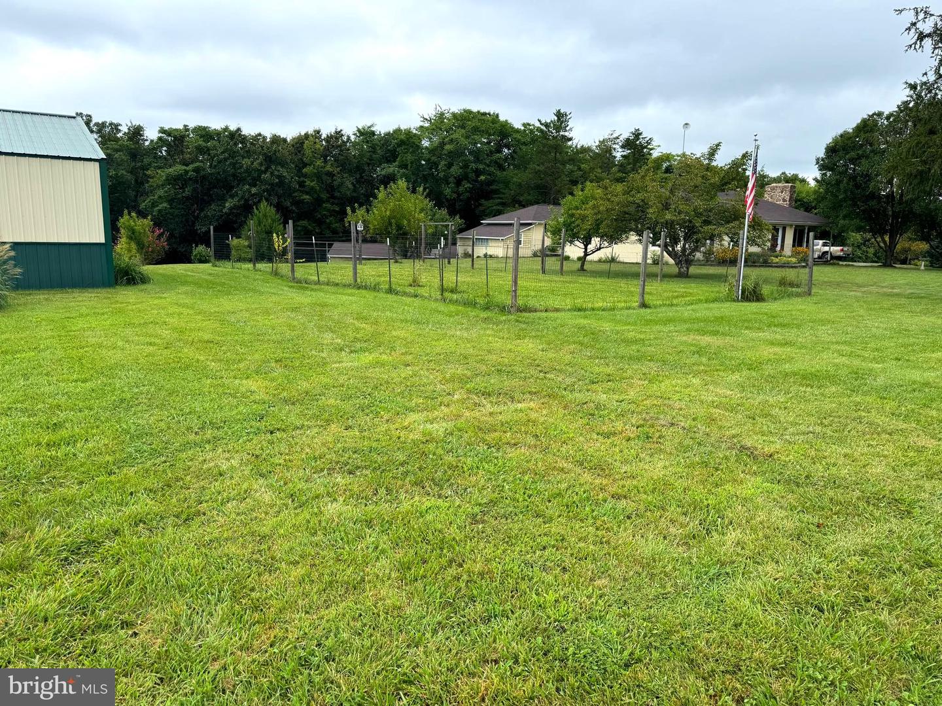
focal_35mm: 24
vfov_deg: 56.8
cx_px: 471
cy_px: 353
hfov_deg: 71.6
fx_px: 653
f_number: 1.78
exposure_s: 1/1818
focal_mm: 6.76
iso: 80
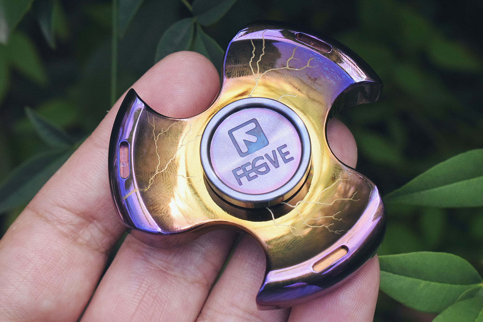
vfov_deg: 16.6
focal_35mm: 82
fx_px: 1107
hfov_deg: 24.6
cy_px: 161
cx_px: 242
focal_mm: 55
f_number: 13
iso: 3200
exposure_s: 1/640
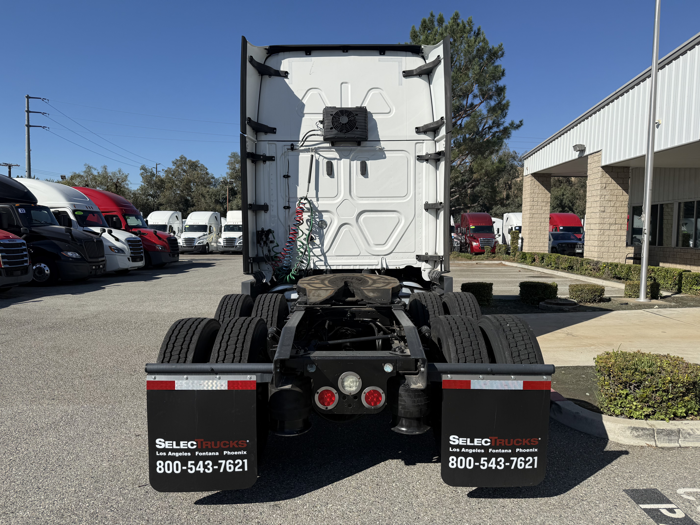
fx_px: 485
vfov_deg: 56.8
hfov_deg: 71.6
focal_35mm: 24
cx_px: 350
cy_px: 262
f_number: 1.78
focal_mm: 6.76
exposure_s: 1/6711
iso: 80
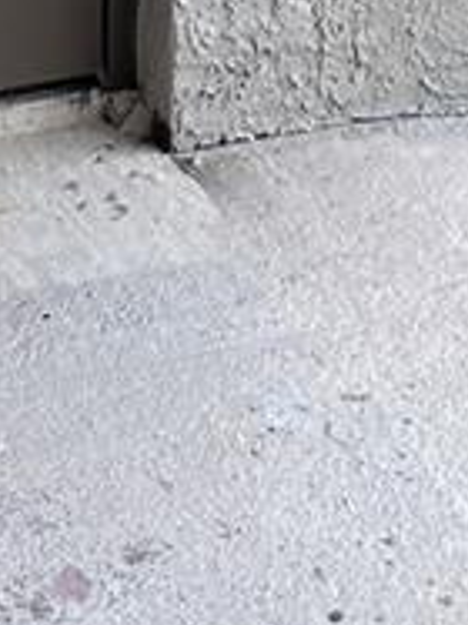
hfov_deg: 8.9
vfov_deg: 10.6
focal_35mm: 167
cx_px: 318
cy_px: -742
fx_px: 3014
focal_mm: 5.7
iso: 50
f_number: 1.5
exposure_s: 1/407
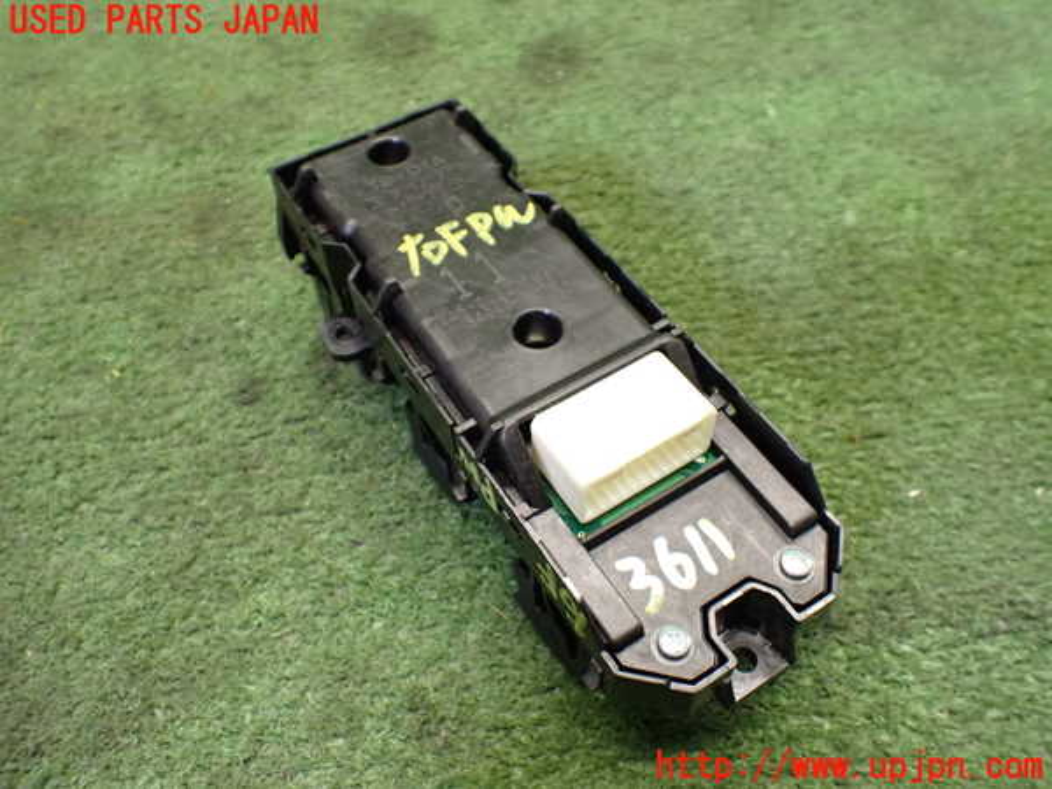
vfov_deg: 46.8
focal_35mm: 30
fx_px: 912
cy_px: 394
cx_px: 526
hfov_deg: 60.0
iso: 800
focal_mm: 5.4
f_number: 2.3
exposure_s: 1/100
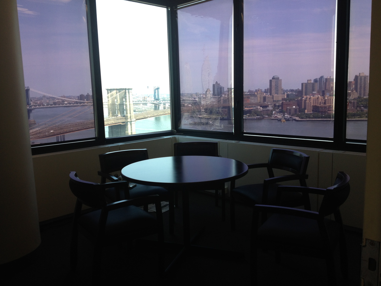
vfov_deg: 40.7
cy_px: 143
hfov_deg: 52.6
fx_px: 385
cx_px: 190
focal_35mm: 35
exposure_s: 1/245
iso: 50
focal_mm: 4.28
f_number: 2.4
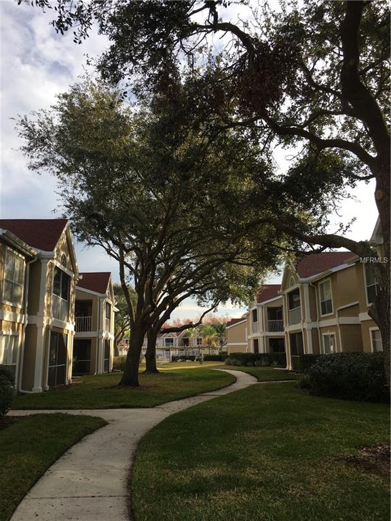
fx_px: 437
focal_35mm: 29
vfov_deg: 61.7
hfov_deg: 48.2
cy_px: 260
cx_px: 196
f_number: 2.2
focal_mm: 4.15
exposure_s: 1/620
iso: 25
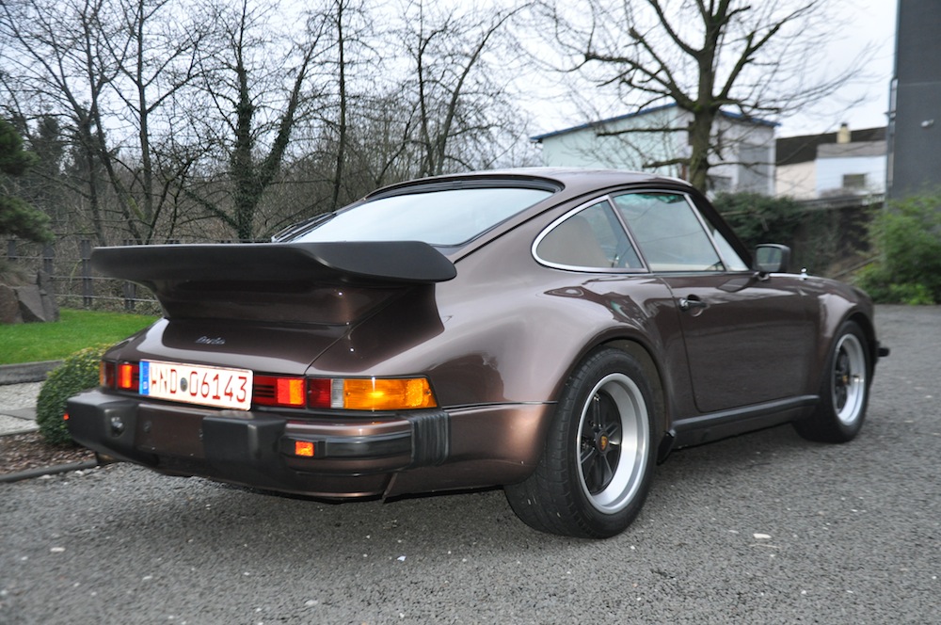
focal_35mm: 42
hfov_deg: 46.5
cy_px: 312
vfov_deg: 31.8
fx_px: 1096
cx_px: 470
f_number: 4
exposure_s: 1/80
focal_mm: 28
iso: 800
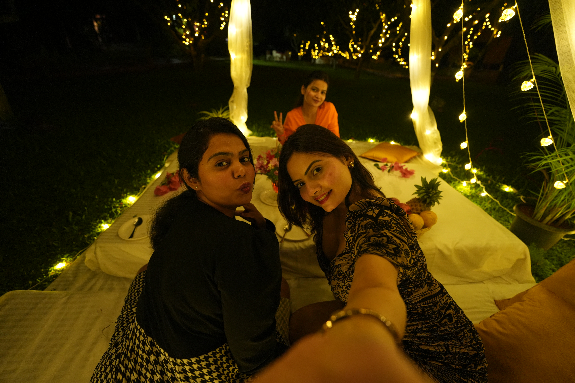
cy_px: 192
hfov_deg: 104.3
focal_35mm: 14
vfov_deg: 81.2
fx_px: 224
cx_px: 288
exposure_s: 1/80
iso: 3200
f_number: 2.8
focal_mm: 14
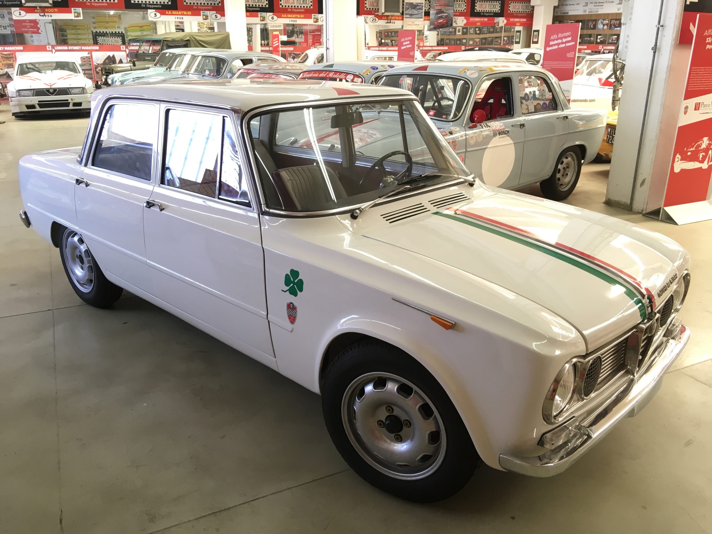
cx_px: 356
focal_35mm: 29
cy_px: 267
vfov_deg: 48.2
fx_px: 596
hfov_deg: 61.7
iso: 40
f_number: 2.2
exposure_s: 1/33
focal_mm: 4.15
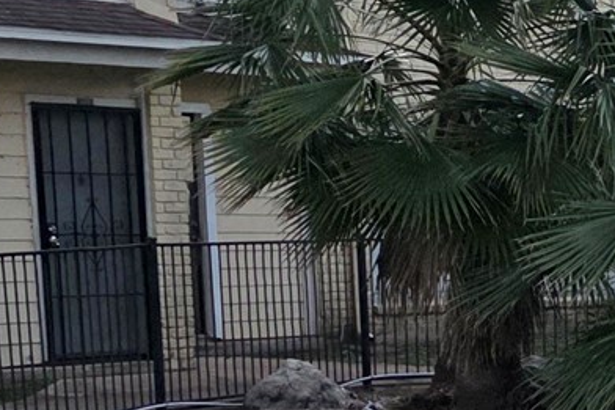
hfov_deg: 13.9
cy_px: 666
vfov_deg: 10.5
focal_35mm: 125
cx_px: 1232
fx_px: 2134
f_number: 1.7
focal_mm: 6.3
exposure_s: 1/120
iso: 500
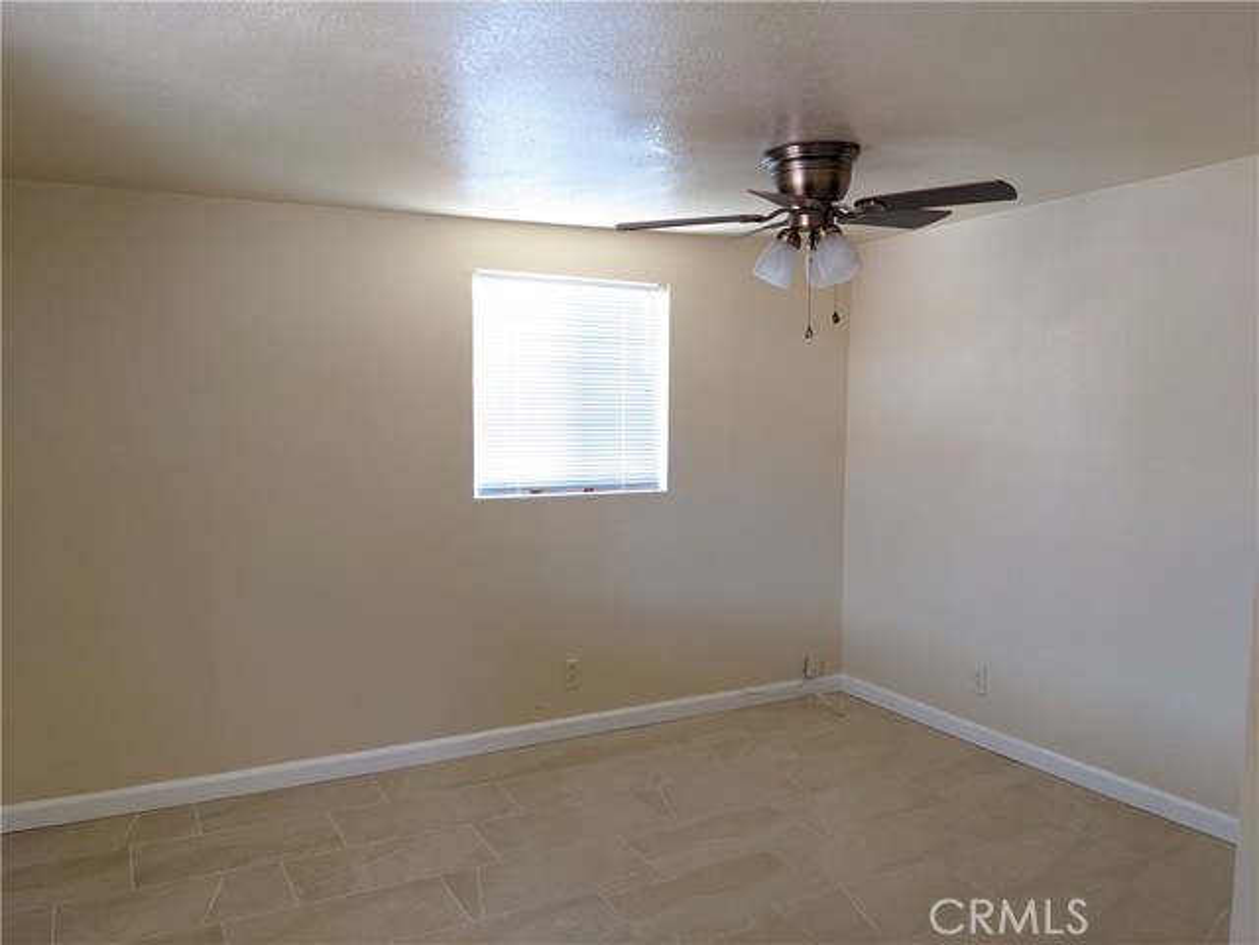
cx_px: 630
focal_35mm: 27
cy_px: 472
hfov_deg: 65.3
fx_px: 982
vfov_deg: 51.4
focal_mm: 4.38
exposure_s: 1/60
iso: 319
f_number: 1.73
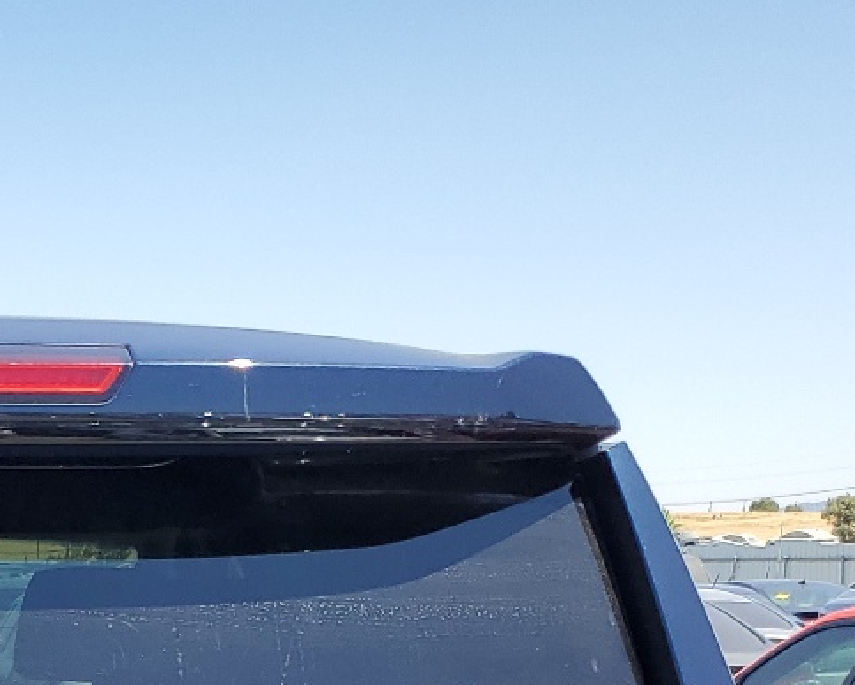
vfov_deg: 16.5
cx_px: -195
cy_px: 1060
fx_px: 2127
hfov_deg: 21.0
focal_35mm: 84
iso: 50
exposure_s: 1/2000
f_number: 1.5
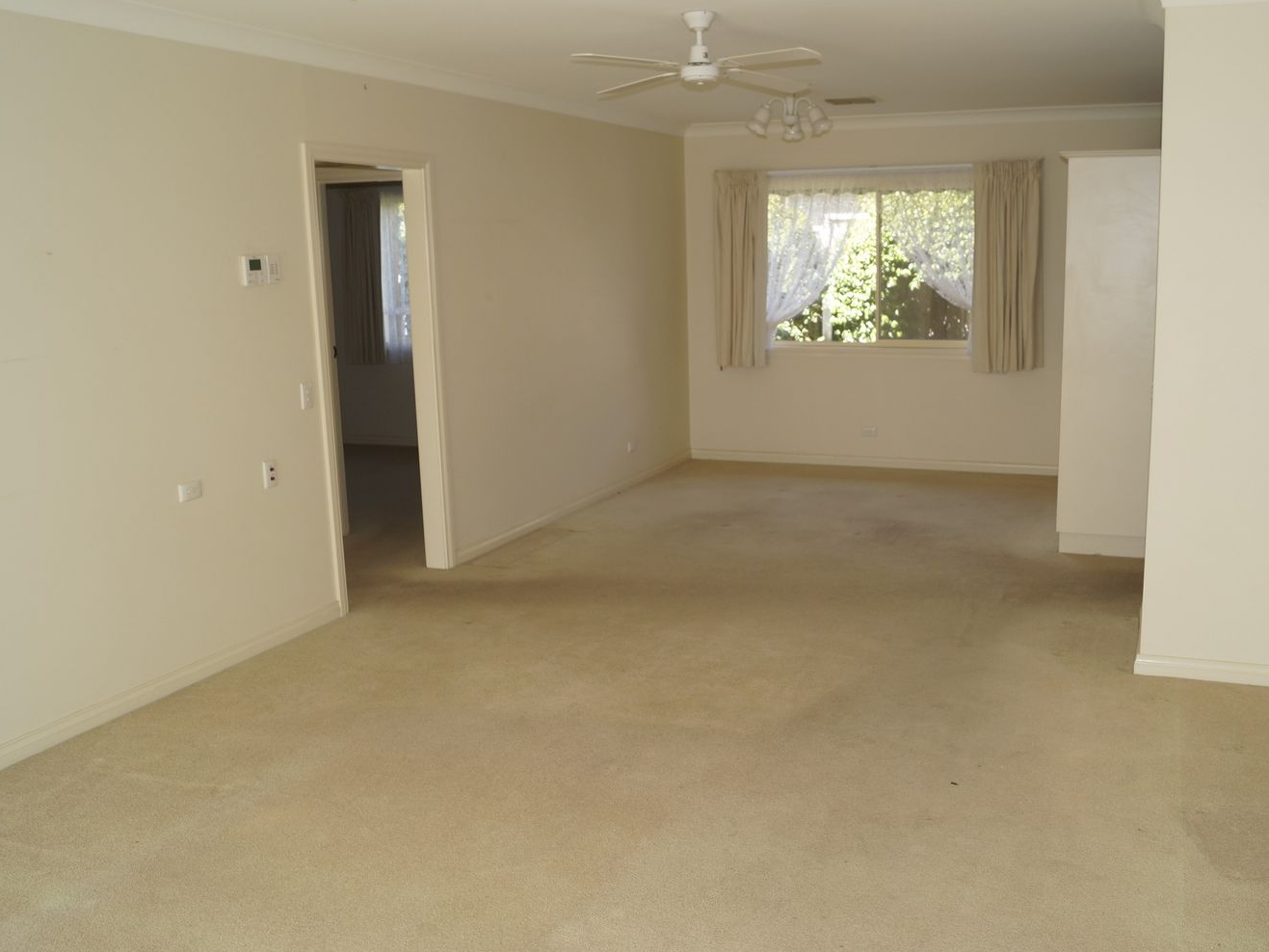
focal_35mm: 32
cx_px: 728
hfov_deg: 56.6
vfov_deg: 44.2
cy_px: 467
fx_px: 1173
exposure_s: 1/80
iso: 100
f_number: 4.5
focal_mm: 18
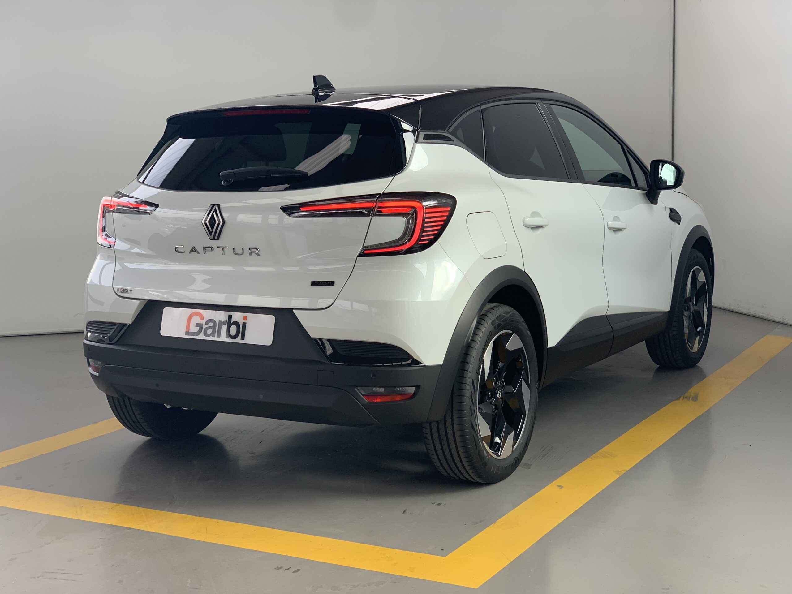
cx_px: 396
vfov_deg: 28.0
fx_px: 1190
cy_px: 297
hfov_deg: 36.8
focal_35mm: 52
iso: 50
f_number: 2.4
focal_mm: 6
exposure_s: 1/122
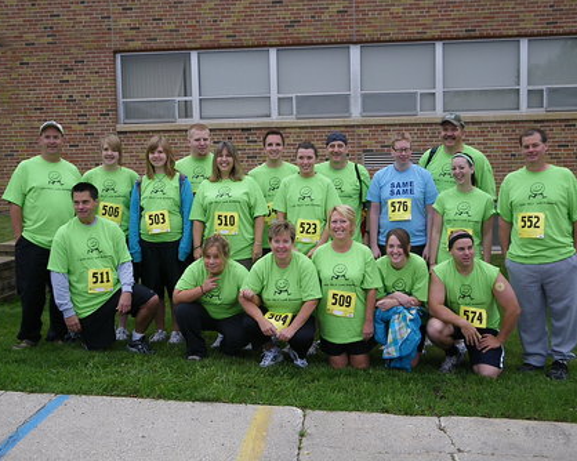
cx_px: 291
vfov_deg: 36.5
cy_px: 230
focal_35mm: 41
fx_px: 700
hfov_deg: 44.8
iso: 200
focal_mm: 6.9
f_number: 3
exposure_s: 1/80
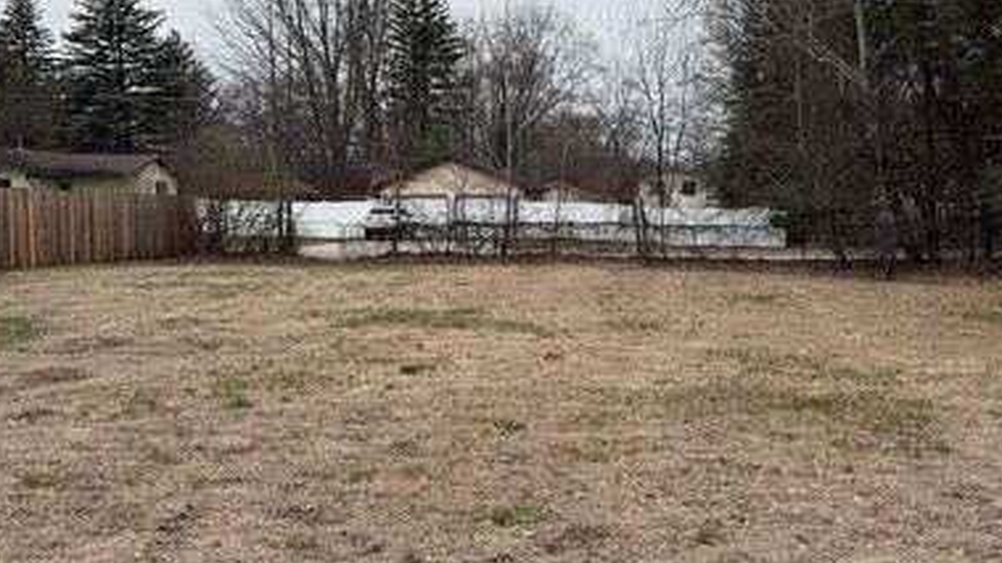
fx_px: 1222
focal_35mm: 46
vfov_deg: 25.9
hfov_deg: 44.5
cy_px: 329
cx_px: 542
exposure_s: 1/3953
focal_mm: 6.76
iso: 80
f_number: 1.78
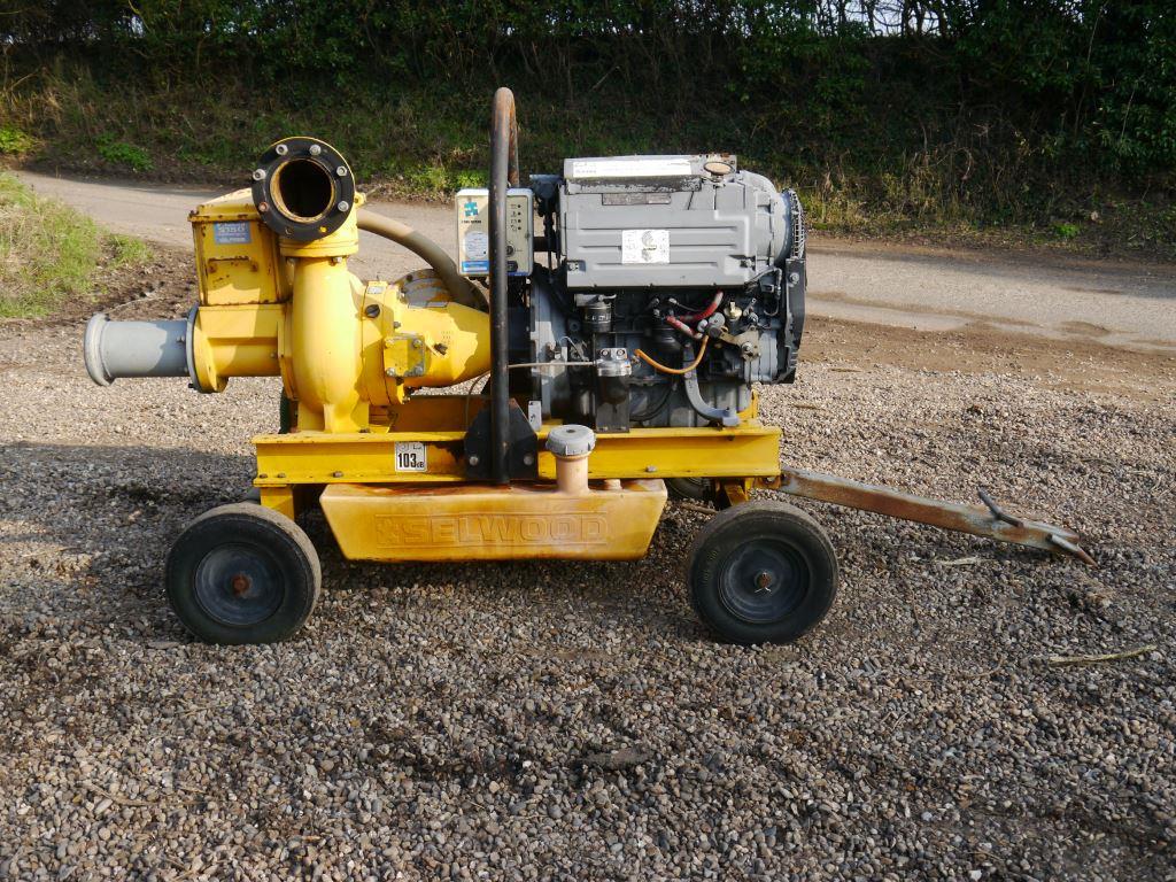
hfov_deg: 51.4
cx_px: 588
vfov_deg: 39.7
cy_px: 441
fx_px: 1223
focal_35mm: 36
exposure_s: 1/250
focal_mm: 18
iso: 160
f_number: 5.6
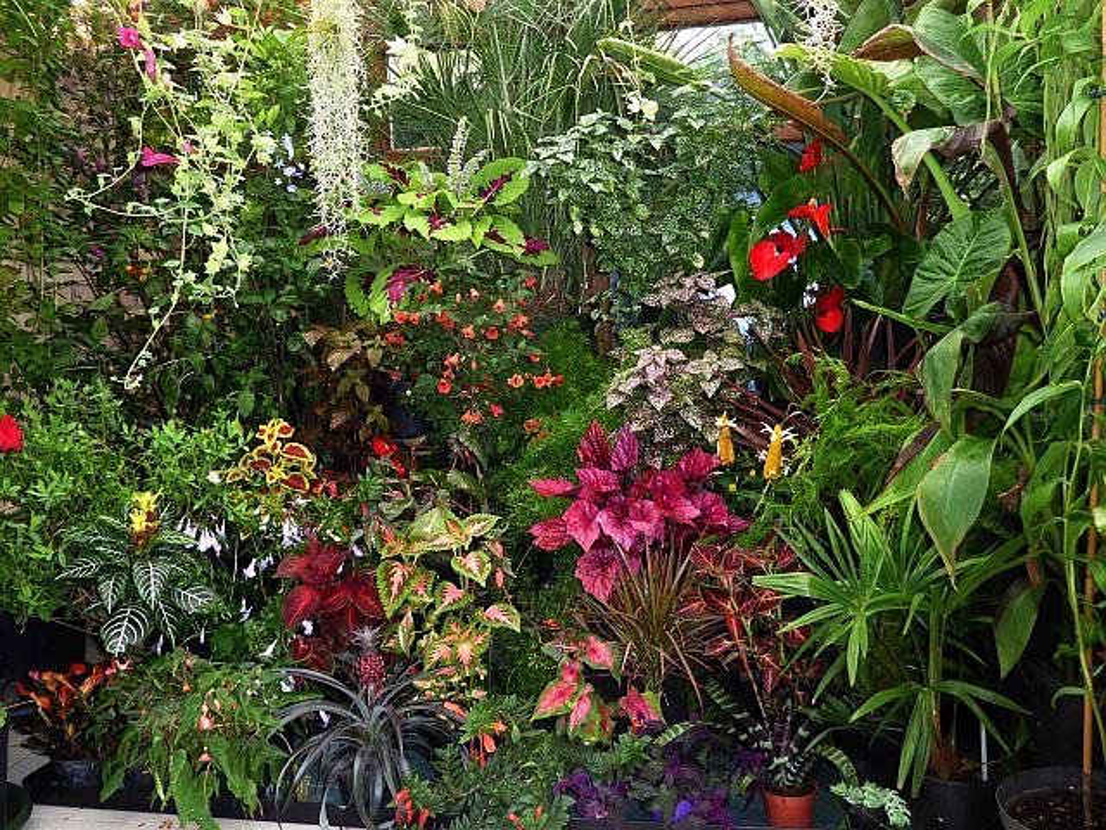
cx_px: 553
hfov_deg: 58.4
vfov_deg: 45.4
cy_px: 415
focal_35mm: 31
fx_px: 990
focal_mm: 5.4
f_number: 3.5
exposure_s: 1/60
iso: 800
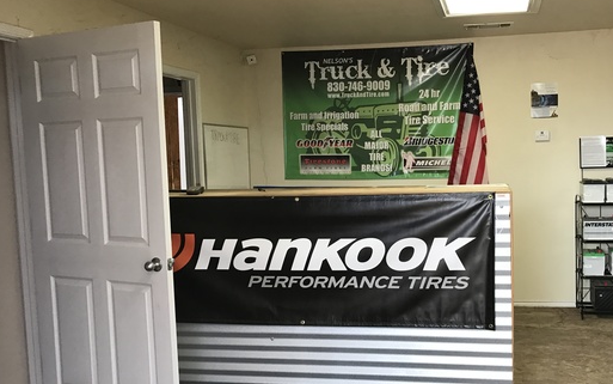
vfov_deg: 34.4
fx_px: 618
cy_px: 212
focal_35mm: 37
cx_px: 380
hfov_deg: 52.2
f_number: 1.8
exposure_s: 1/30
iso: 25
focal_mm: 3.99
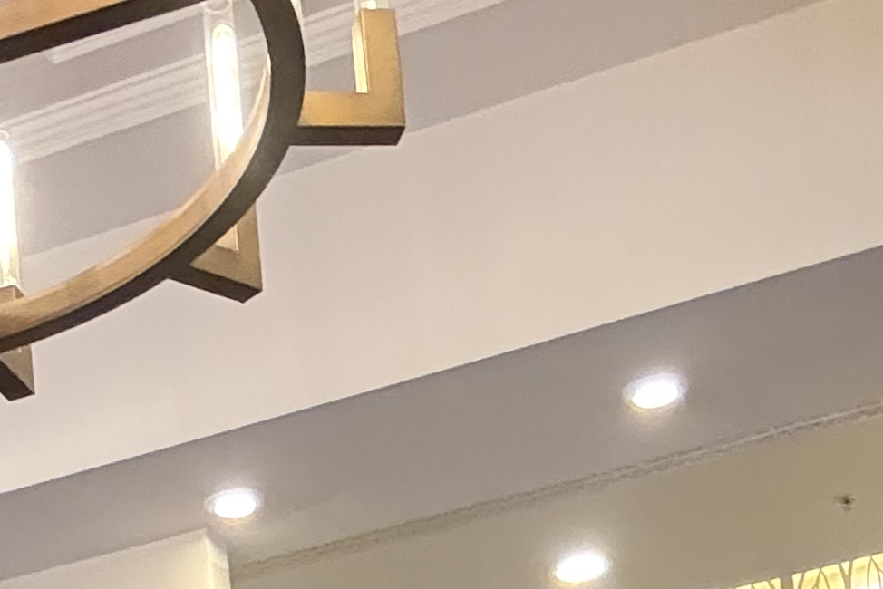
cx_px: 216
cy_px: 1319
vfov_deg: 11.8
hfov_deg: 20.4
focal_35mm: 99
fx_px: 2429
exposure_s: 1/15
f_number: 1.9
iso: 640
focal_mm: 2.69
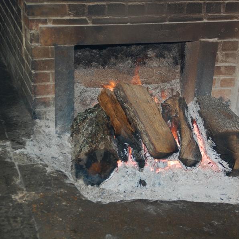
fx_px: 781
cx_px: 148
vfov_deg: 17.4
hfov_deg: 17.4
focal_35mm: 100
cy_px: 119
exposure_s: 1/60
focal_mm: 52
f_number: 5
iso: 400
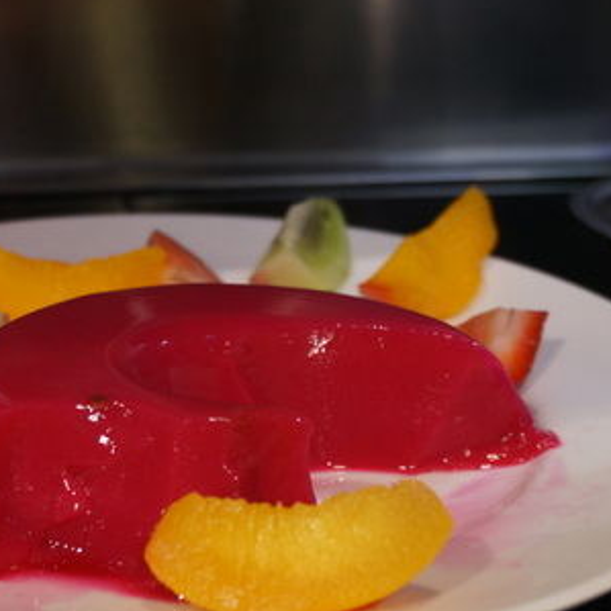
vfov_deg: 21.9
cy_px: 393
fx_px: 1576
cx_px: 174
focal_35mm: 79
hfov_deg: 21.8
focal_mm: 29
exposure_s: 1/60
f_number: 4.5
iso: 800
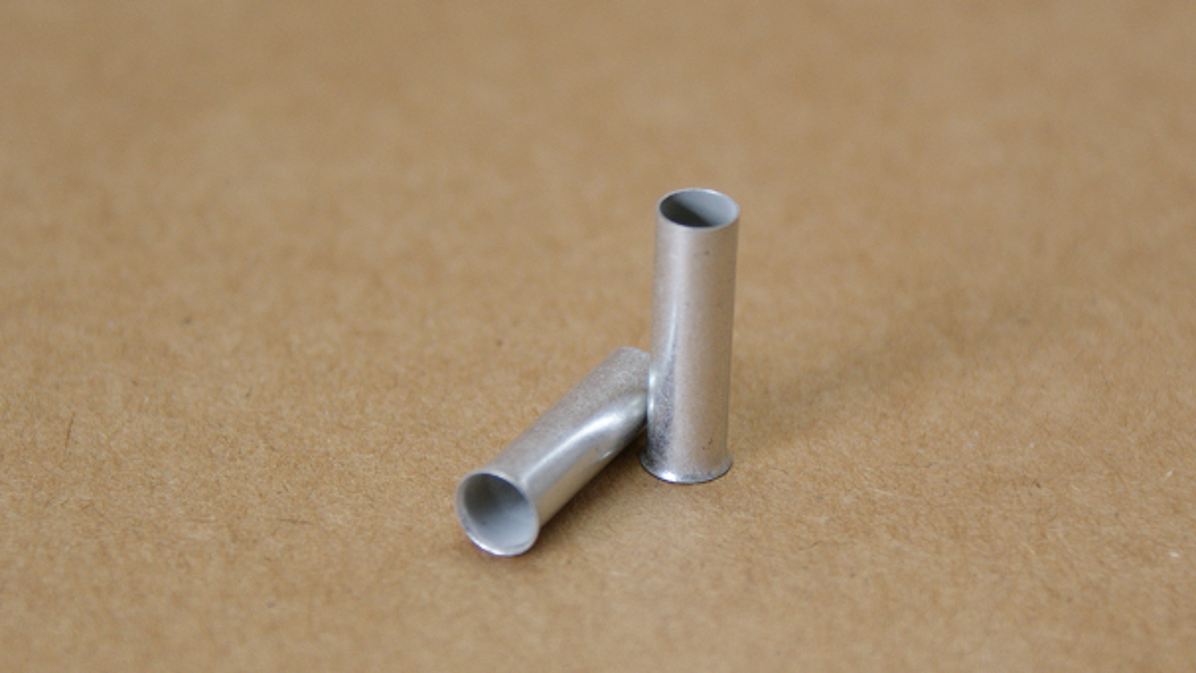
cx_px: 655
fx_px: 4599
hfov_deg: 14.8
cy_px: 414
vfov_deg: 8.4
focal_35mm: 145
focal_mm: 70
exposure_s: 1/60
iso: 400
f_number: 5.6
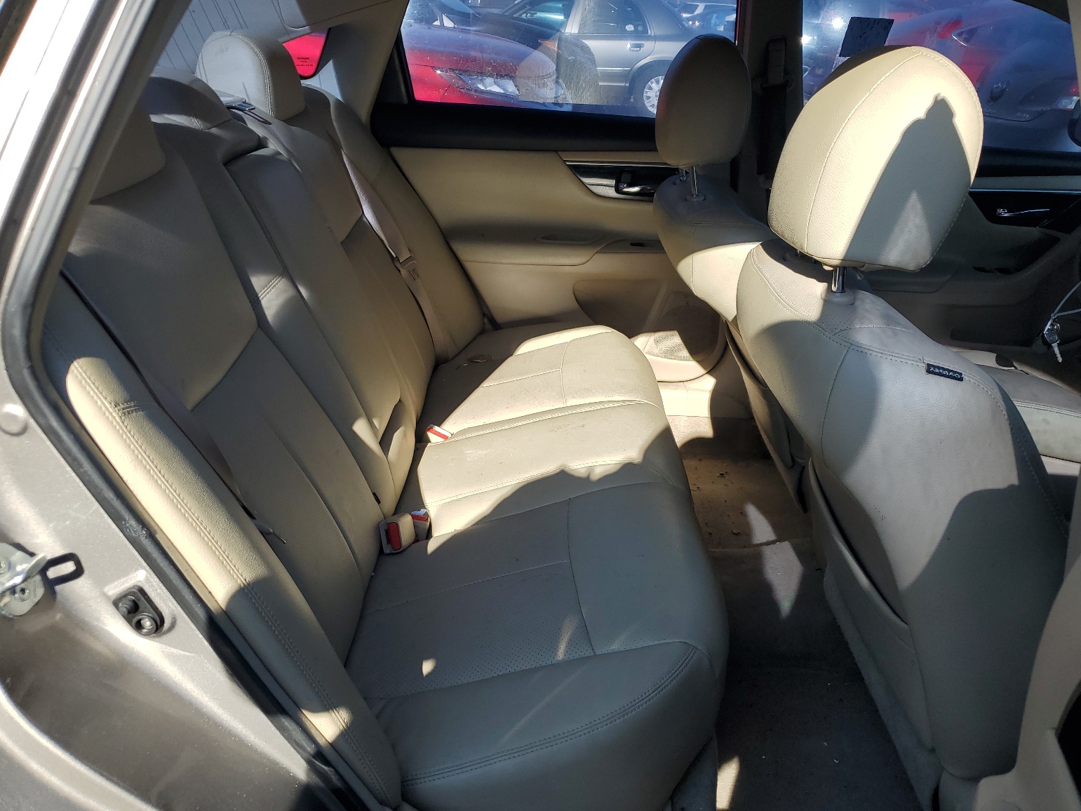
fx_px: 843
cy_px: 412
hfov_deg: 65.3
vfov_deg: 51.4
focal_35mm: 27
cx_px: 542
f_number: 1.5
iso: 50
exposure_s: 1/1667
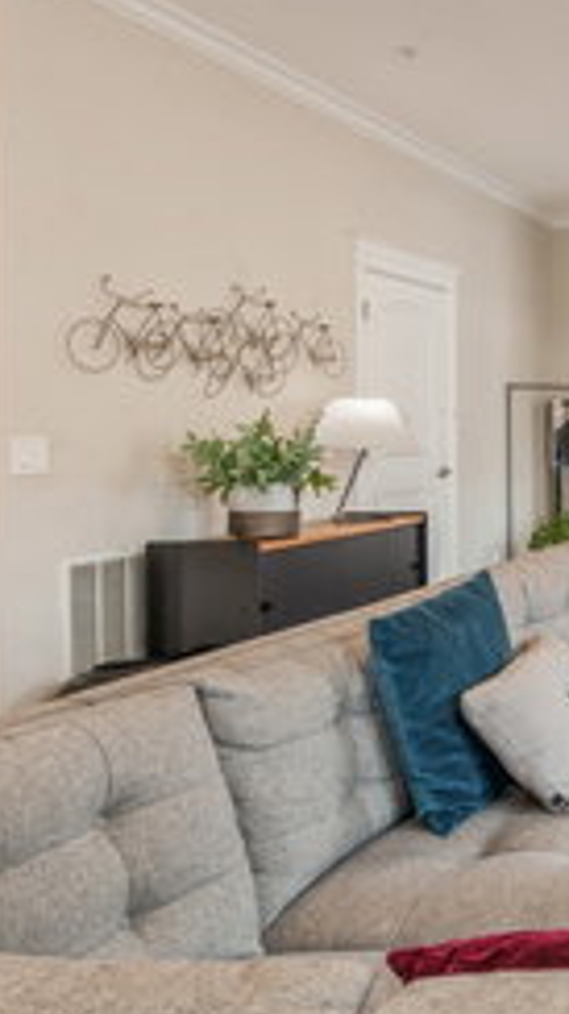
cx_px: 949
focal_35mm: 35
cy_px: 407
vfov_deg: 56.2
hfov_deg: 23.3
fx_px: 940
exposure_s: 1/5
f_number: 8
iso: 200
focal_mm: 17
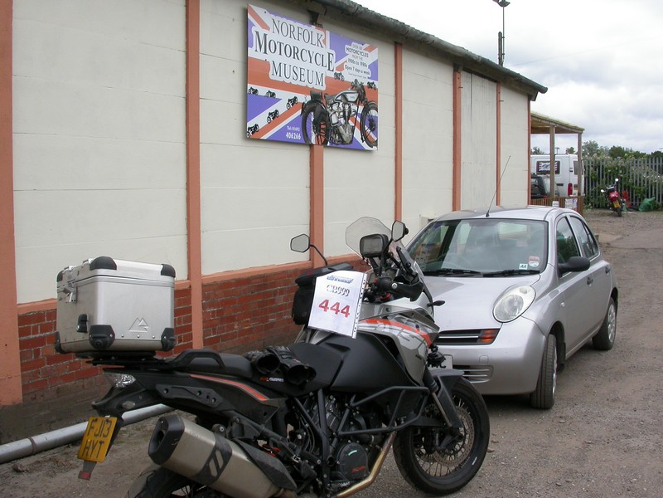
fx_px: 728
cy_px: 249
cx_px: 332
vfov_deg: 37.7
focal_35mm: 38
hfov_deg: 49.0
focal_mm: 7.85
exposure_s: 1/286
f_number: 7.5
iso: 100
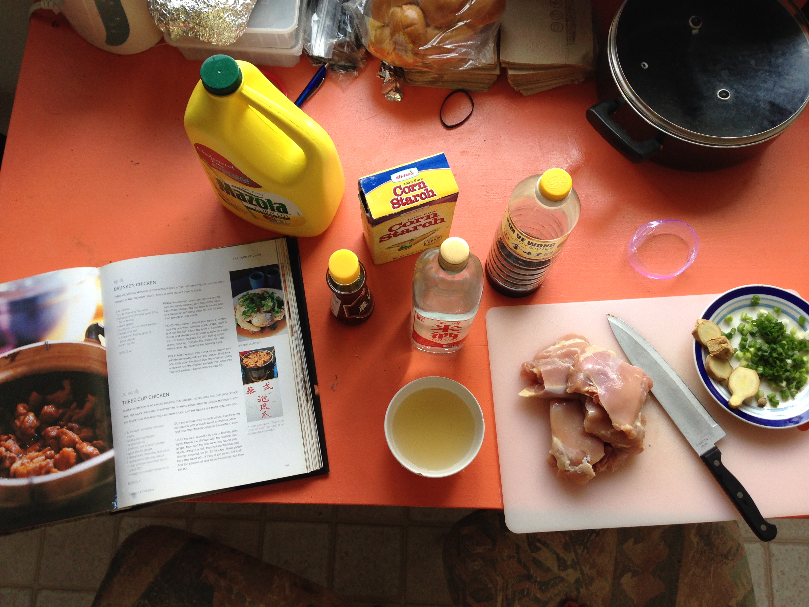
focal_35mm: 33
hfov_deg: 55.4
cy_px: 304
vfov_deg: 42.9
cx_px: 404
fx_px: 771
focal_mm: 4.12
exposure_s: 1/120
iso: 80
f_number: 2.4
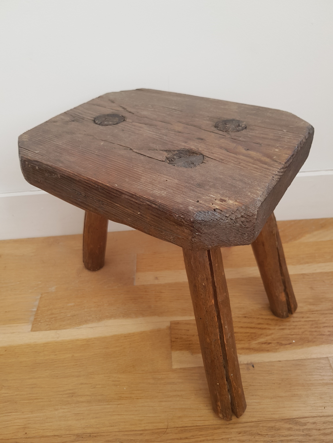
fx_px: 333
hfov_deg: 53.1
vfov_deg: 67.3
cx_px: 166
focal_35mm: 26
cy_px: 222
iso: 50
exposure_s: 1/50
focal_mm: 4.2
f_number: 1.7
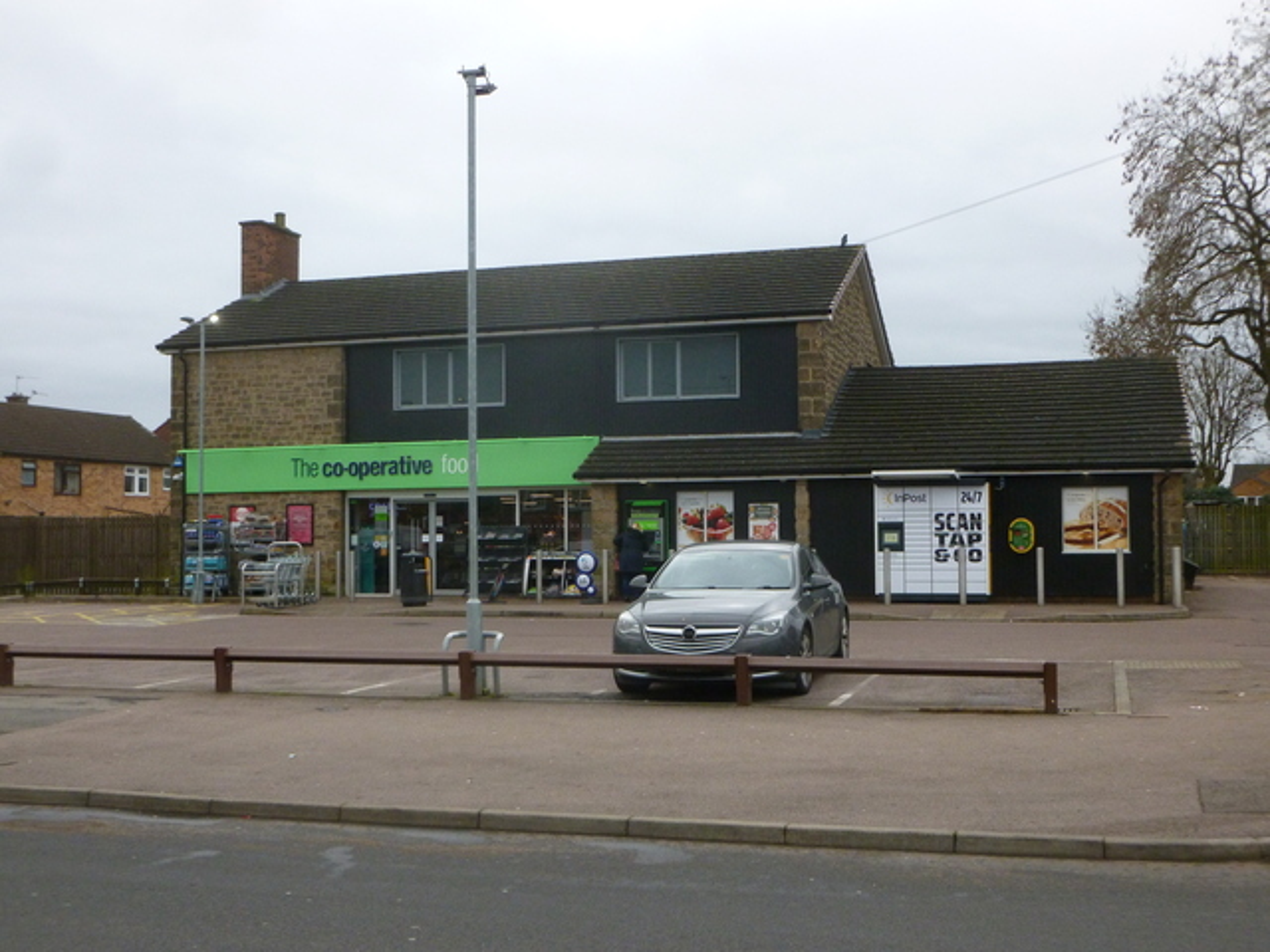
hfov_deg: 47.9
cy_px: 476
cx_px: 635
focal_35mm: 39
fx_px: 1431
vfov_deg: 36.8
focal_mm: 6.9
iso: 320
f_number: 3.7
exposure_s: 1/500
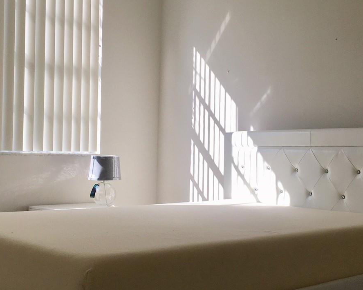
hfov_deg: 36.4
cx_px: 233
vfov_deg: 29.7
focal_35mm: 51
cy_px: 151
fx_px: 548
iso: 25
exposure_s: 1/523
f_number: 2.2
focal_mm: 4.15
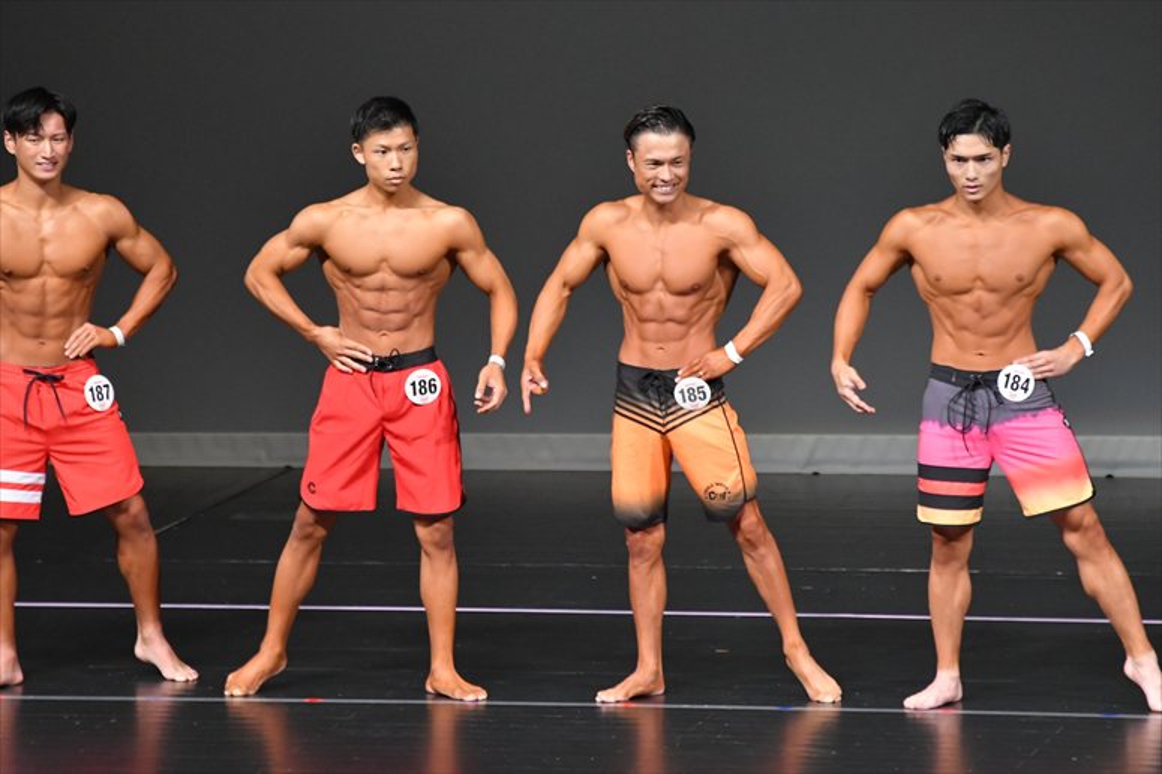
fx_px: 10163
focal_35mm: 315
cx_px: 581
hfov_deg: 6.5
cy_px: 387
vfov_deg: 4.4
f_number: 5.6
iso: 4500
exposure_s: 1/400
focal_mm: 210
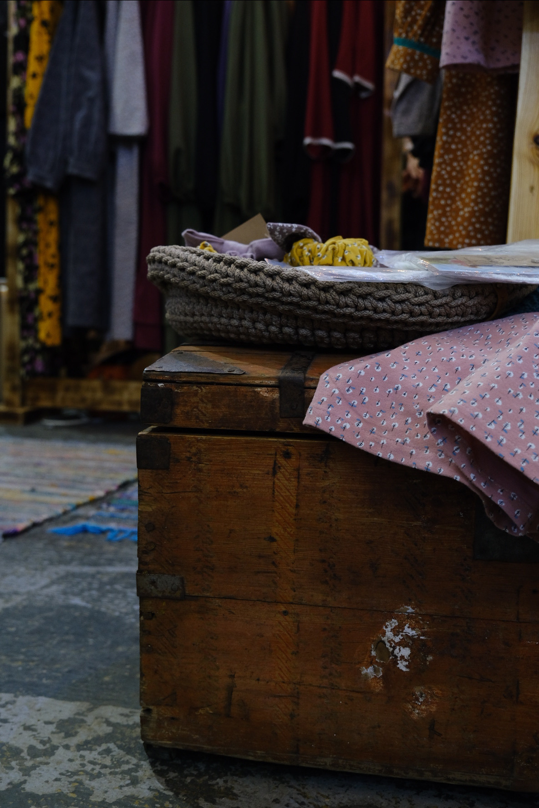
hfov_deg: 35.9
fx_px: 831
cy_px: 404
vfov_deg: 51.9
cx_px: 270
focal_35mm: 37
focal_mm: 24.7
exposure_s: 1/60
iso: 1250
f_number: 4
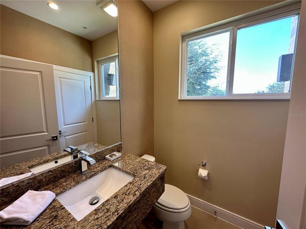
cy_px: 114
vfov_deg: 85.6
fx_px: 124
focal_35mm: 14
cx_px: 153
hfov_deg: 102.1
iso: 100
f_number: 2.2
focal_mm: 2.22
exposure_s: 1/120
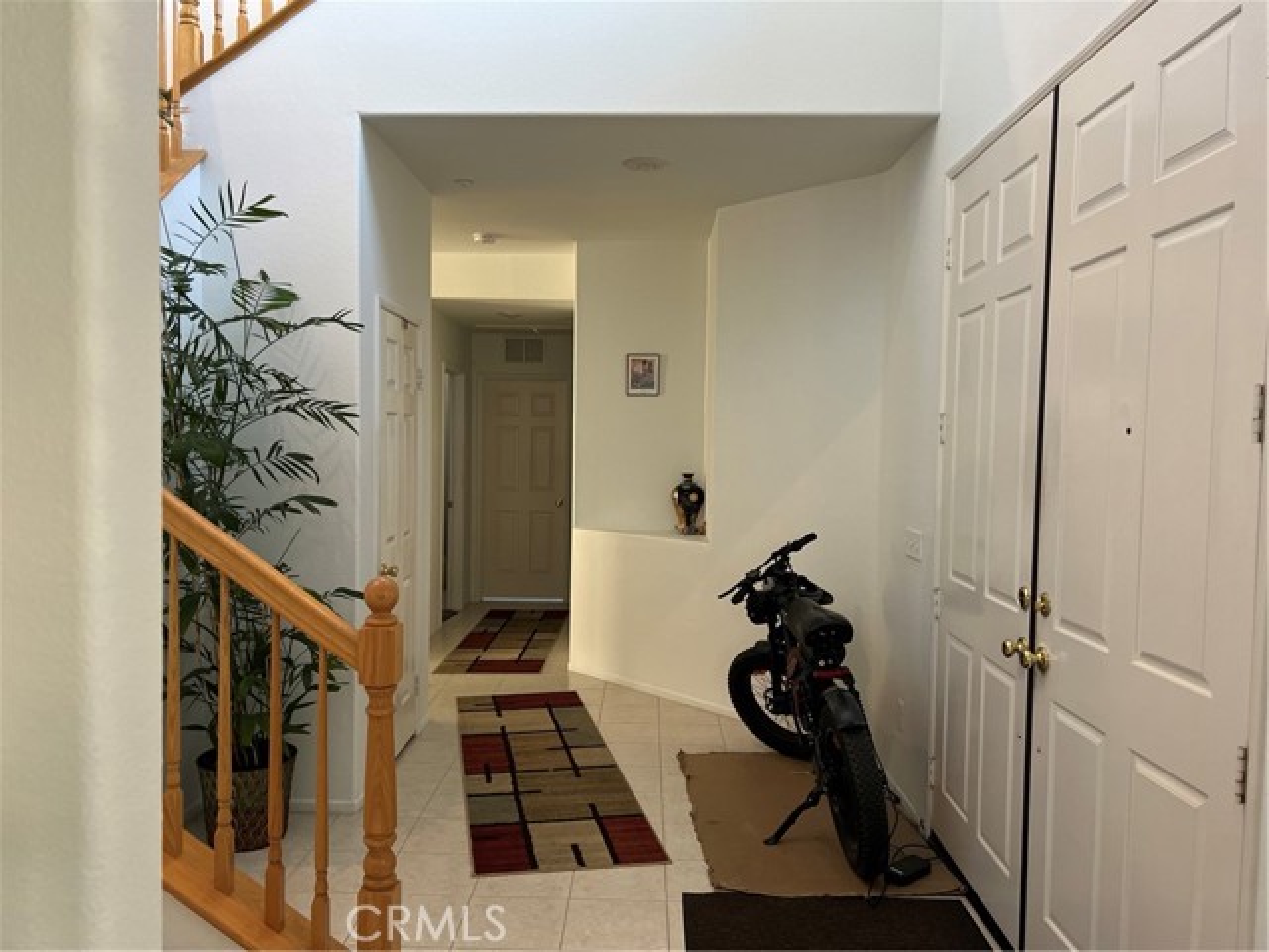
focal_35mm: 26
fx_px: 953
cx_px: 634
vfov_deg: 53.1
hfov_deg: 67.3
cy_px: 476
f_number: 1.5
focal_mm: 5.7
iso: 200
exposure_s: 1/60
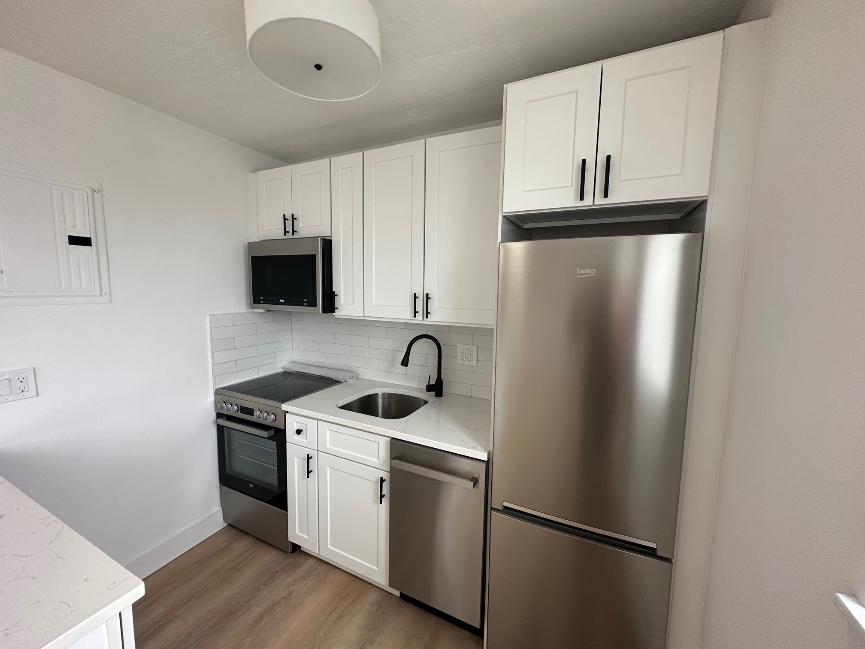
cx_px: 432
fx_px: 350
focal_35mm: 14
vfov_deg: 85.7
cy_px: 324
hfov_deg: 102.1
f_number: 2.2
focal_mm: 2.22
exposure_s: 1/120
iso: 200
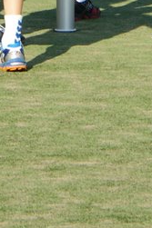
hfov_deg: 2.7
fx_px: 3177
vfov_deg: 4.1
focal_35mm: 501
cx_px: 41
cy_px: -280
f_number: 8
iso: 200
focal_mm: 70
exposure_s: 1/400
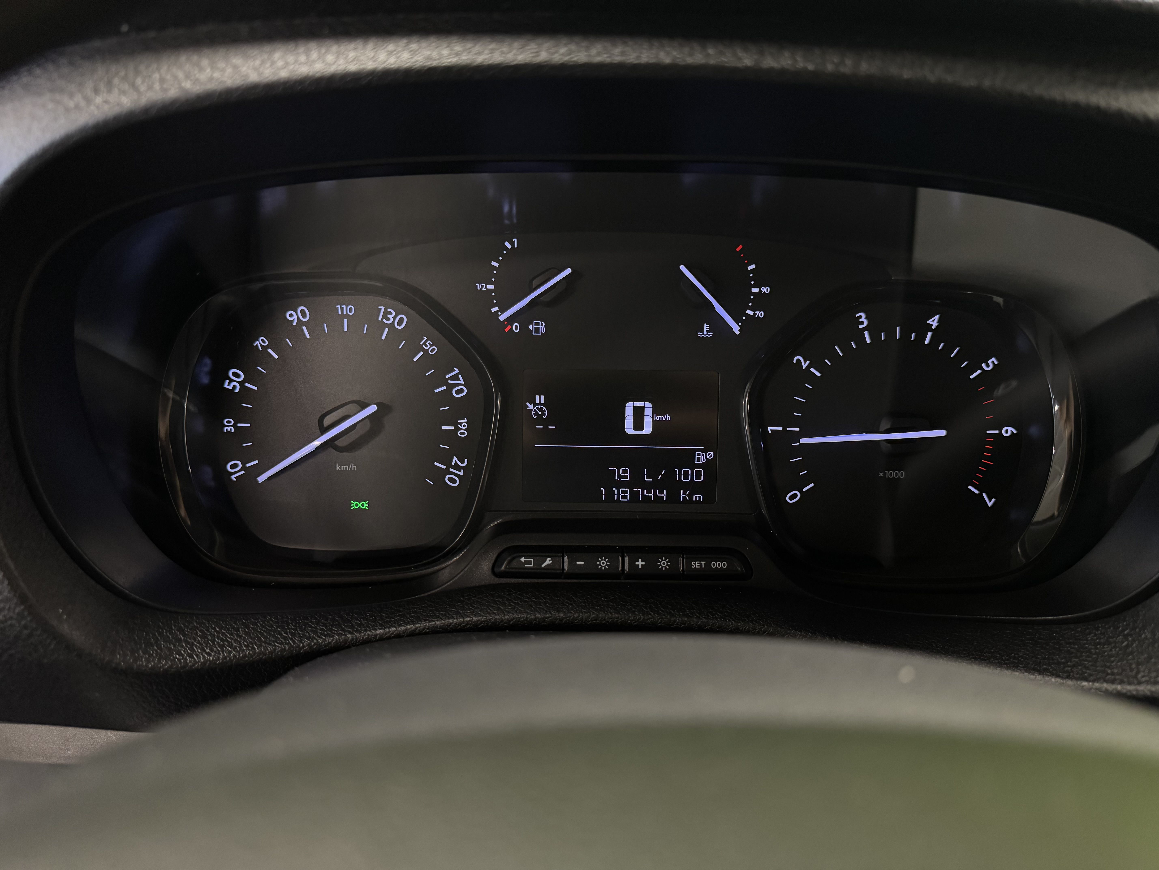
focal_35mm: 24
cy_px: 435
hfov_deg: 71.6
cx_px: 580
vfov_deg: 56.8
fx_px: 804
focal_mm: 6.76
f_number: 1.78
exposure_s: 1/50
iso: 500
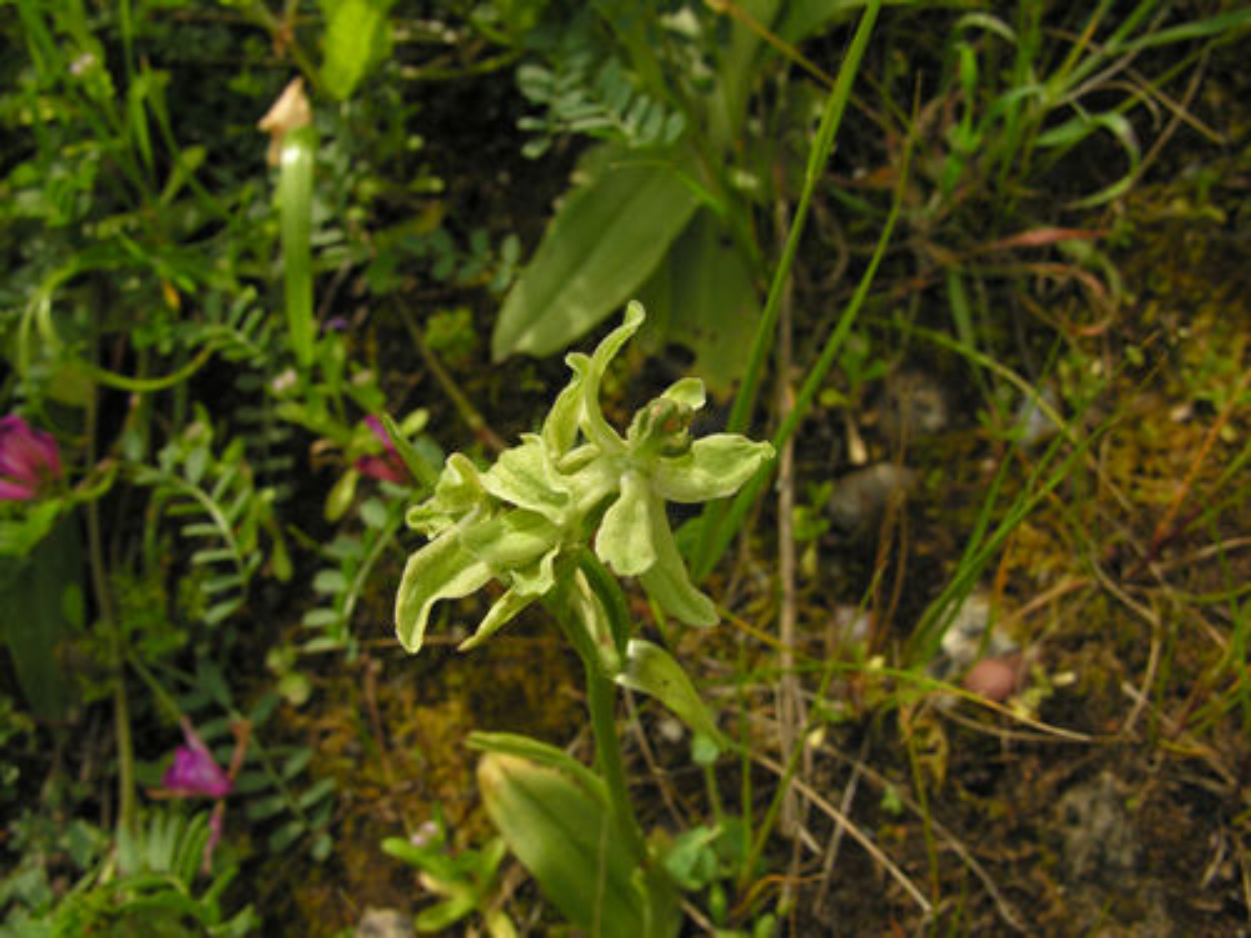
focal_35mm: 35
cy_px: 469
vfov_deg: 40.7
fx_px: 1265
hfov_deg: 52.6
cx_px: 626
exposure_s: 1/87.7
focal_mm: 8.9
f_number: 7.1
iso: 50
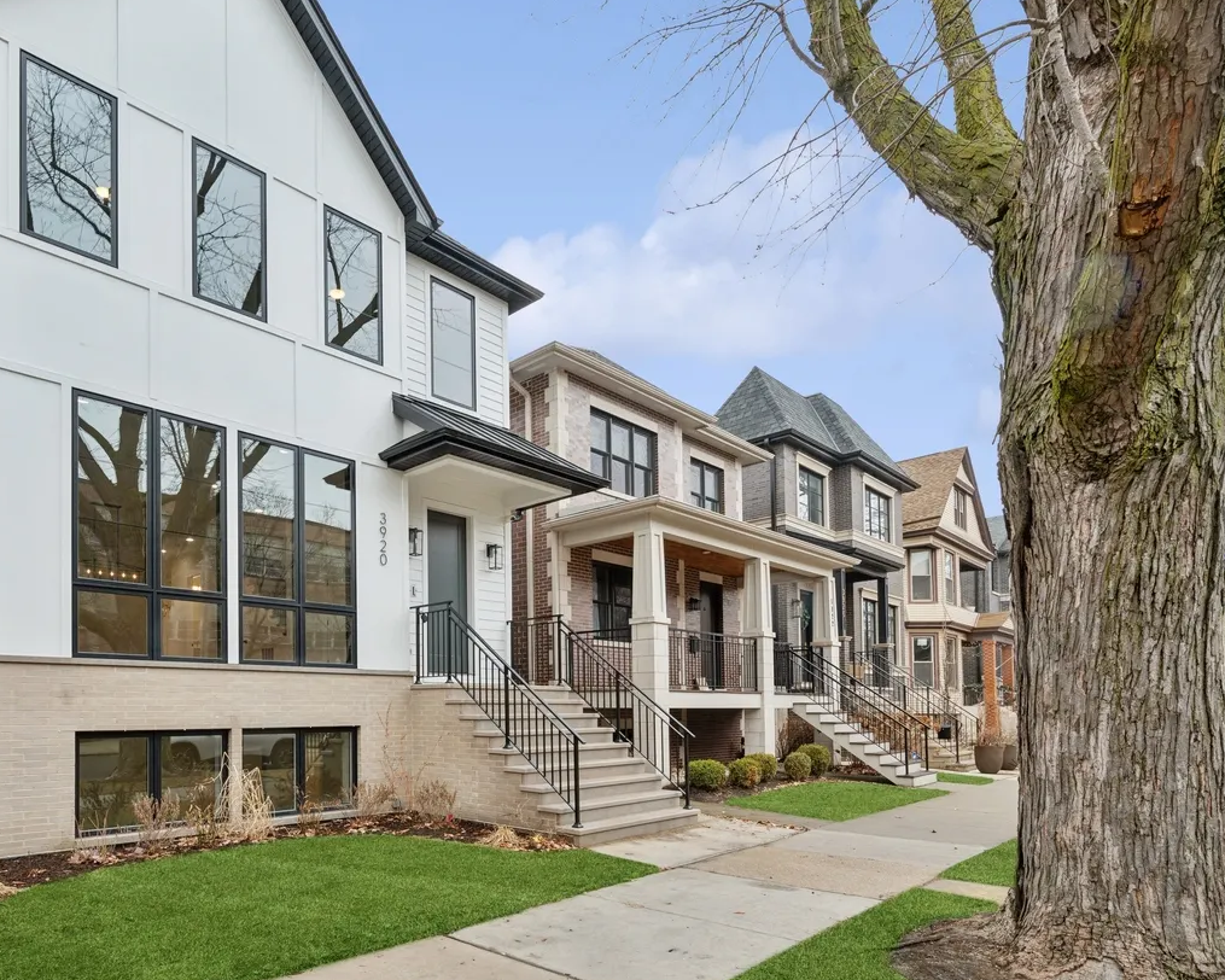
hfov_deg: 75.8
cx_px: 436
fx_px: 761
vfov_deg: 64.7
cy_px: 375
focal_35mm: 21
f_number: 9.5
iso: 200
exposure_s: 1/20
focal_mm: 14
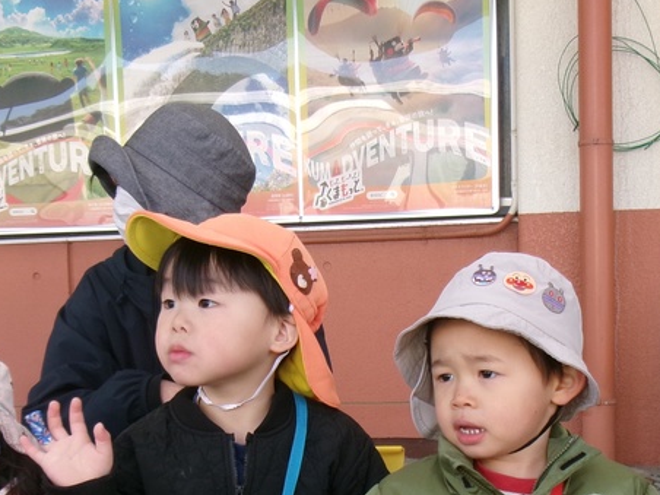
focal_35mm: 62
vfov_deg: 23.1
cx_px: 361
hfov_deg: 31.2
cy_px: 441
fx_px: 1182
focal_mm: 5.1
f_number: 3.9
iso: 100
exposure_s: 1/100
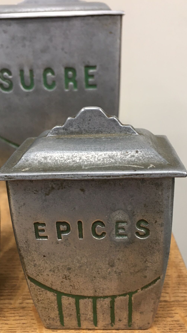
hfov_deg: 32.8
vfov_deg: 55.2
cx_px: 99
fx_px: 317
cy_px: 184
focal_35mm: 36
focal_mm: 4.15
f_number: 2.2
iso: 125
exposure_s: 1/33
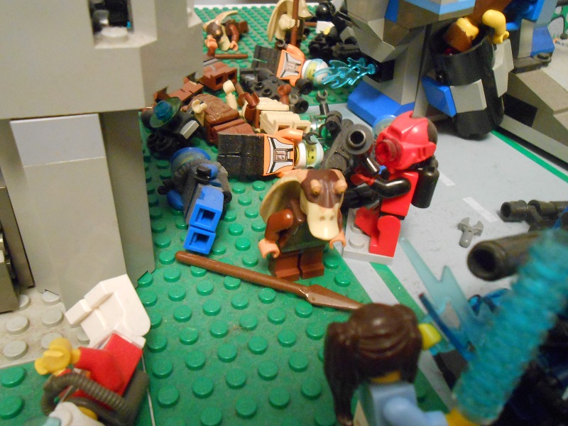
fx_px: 492
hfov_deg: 60.0
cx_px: 284
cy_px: 213
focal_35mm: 30
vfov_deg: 46.8
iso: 800
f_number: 3.8
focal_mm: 5.3
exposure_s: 1/2
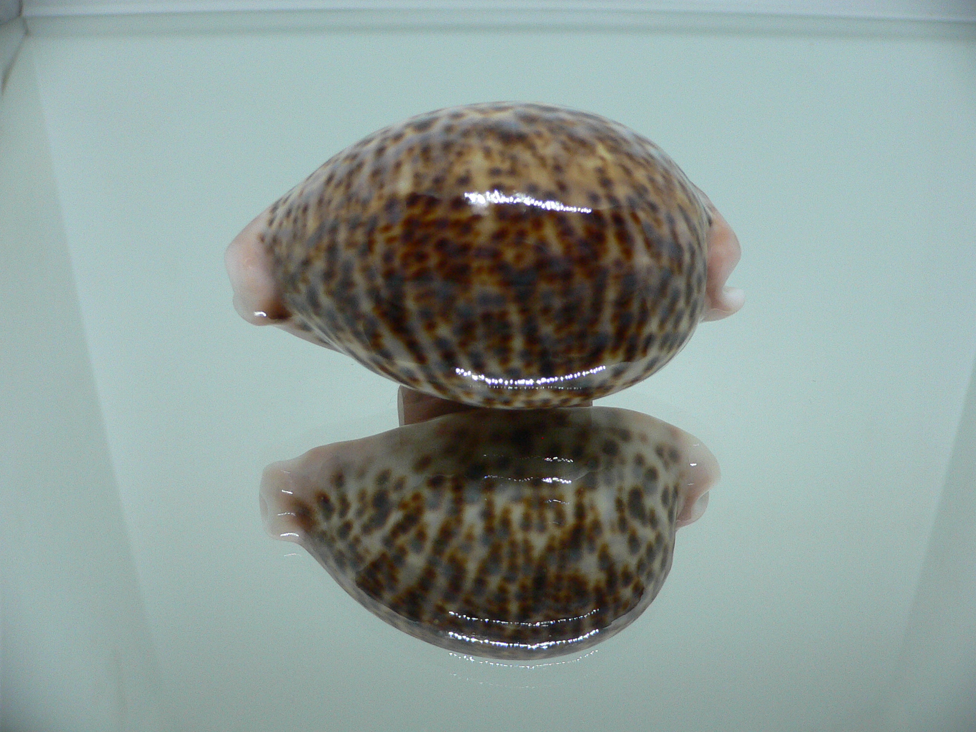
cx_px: 488
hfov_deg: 52.6
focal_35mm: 35
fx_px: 987
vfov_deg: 40.7
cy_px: 366
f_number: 2.8
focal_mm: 4.6
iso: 150
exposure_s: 1/60
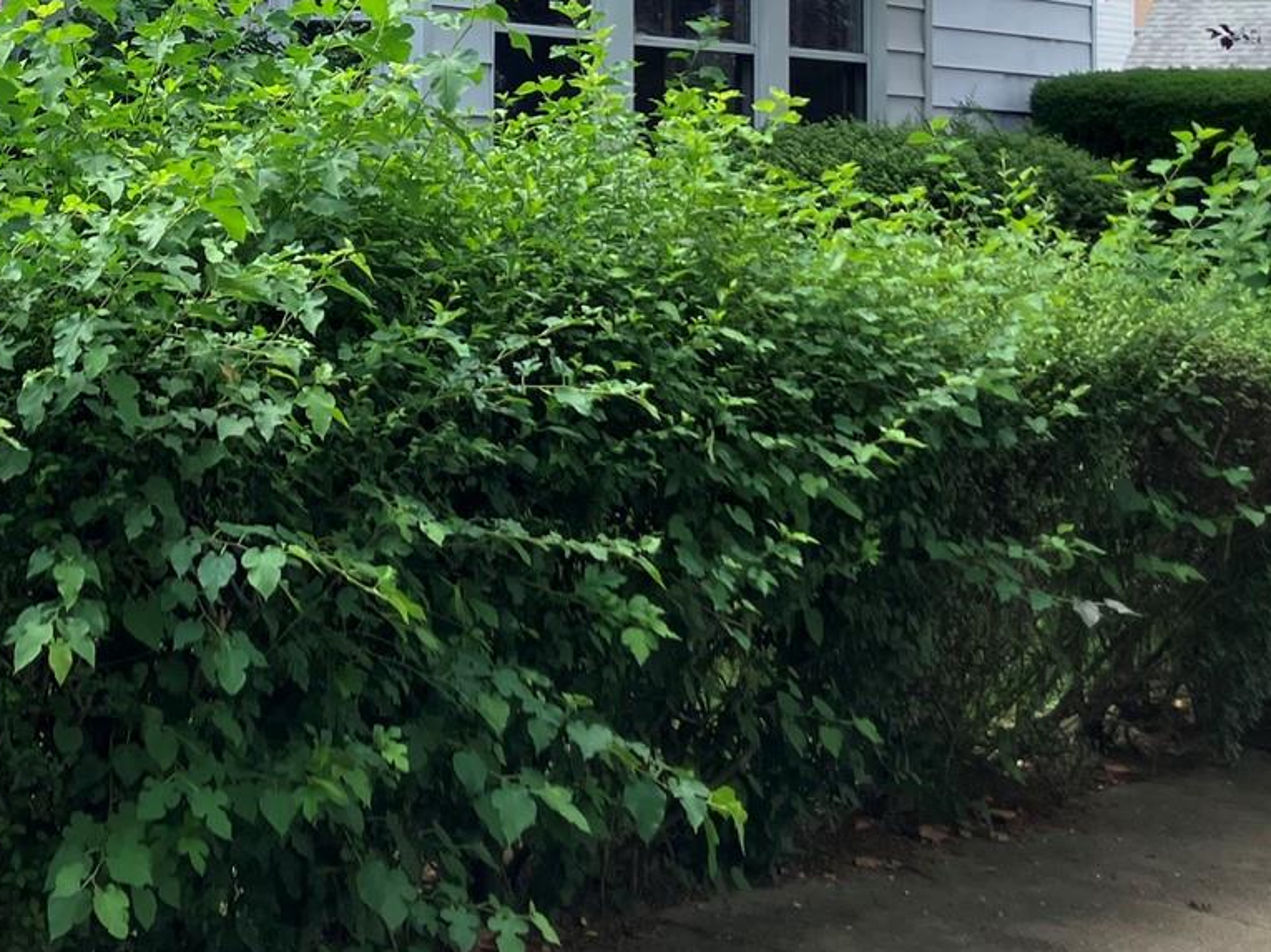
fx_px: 2752
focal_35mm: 75
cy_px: -159
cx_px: 81
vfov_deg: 18.7
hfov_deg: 25.1
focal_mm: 3.99
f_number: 1.8
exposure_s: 1/592
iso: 32
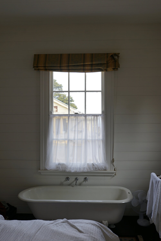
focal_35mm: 35
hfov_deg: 37.9
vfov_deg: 54.4
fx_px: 235
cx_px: 80
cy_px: 120
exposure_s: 1/160
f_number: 4
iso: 200
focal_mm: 35
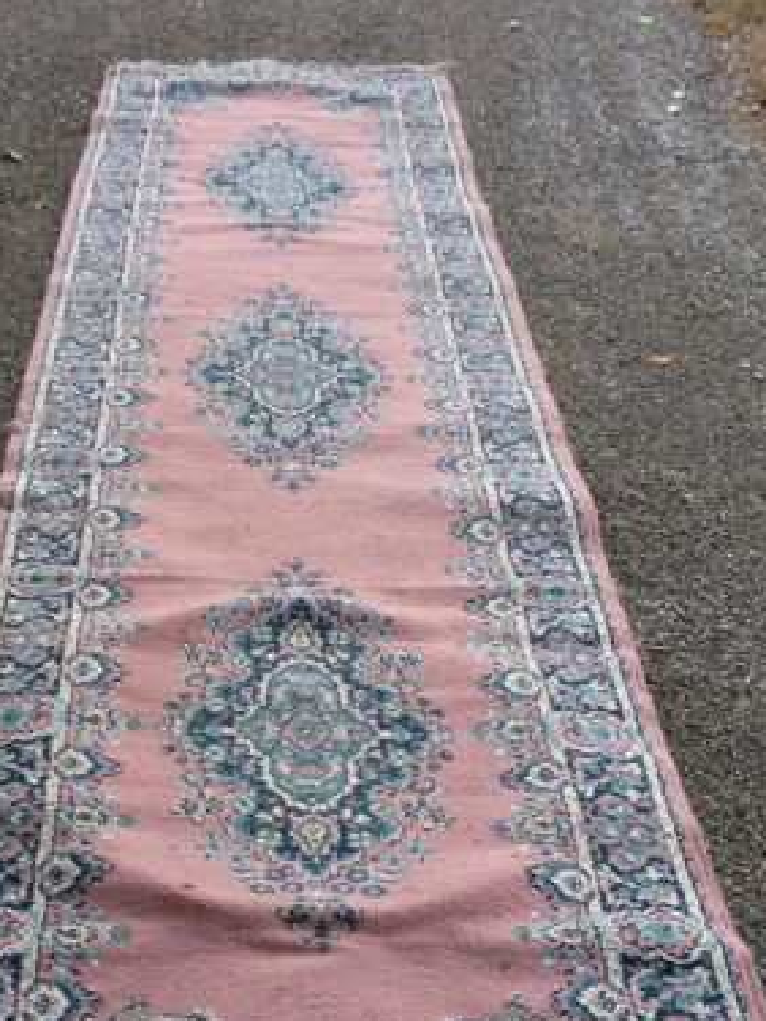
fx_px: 1505
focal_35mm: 51
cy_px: 774
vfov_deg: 36.6
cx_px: 250
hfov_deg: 28.4
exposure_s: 1/100
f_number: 4
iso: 100
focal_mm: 5.2
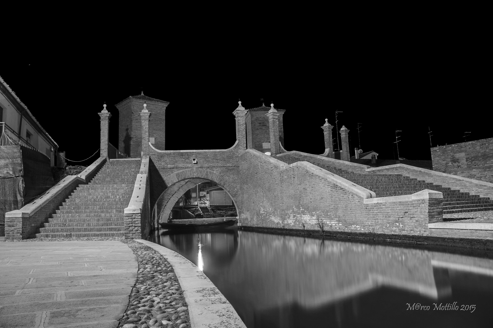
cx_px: 246
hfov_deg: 67.4
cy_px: 164
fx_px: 370
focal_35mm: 27
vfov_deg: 47.9
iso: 100
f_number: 8
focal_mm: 18
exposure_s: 30
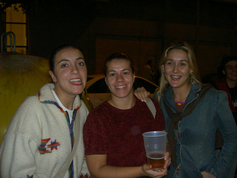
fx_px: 267
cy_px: 89
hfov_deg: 47.9
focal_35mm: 39
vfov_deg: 36.8
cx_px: 118
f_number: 2.8
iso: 100
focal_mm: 8
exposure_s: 1/59.5
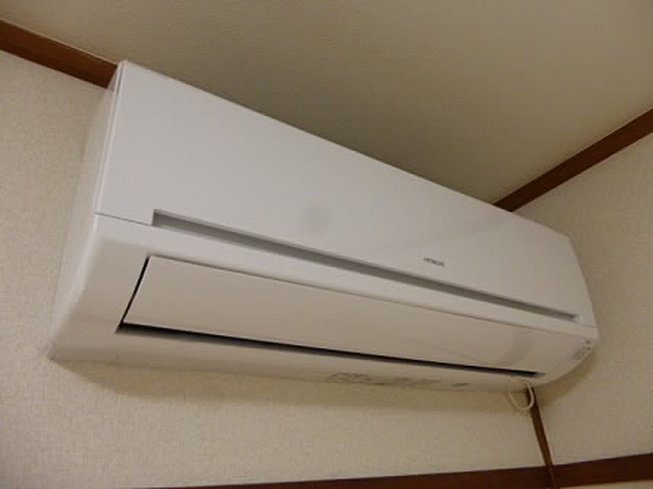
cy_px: 244
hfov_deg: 69.4
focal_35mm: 25
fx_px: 471
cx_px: 326
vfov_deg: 54.8
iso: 400
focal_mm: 4.5
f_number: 3.1
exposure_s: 1/60
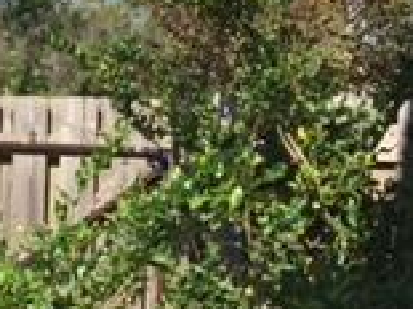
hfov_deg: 14.6
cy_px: 218
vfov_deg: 12.3
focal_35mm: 120
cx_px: -306
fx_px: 1431
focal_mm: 4.15
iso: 32
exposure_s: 1/1464
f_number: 2.2
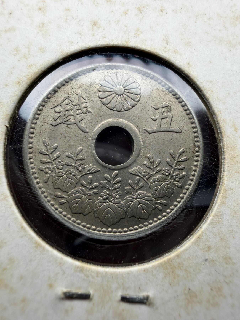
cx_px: 120
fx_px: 240
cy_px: 160
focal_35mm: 26
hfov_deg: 53.1
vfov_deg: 67.3
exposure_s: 1/507
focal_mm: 2.22
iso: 40
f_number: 2.2
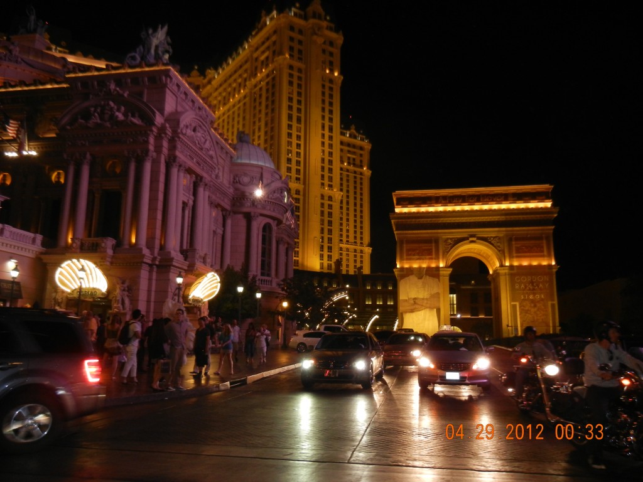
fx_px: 557
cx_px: 322
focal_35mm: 30
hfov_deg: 60.0
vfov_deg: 46.8
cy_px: 241
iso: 364
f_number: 3.5
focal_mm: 5.4
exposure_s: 1/30
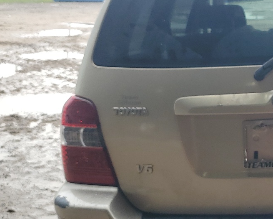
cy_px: 111
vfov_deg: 24.6
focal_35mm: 62
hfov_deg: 28.7
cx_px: 270
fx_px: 501
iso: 50
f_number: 1.5
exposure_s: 1/625
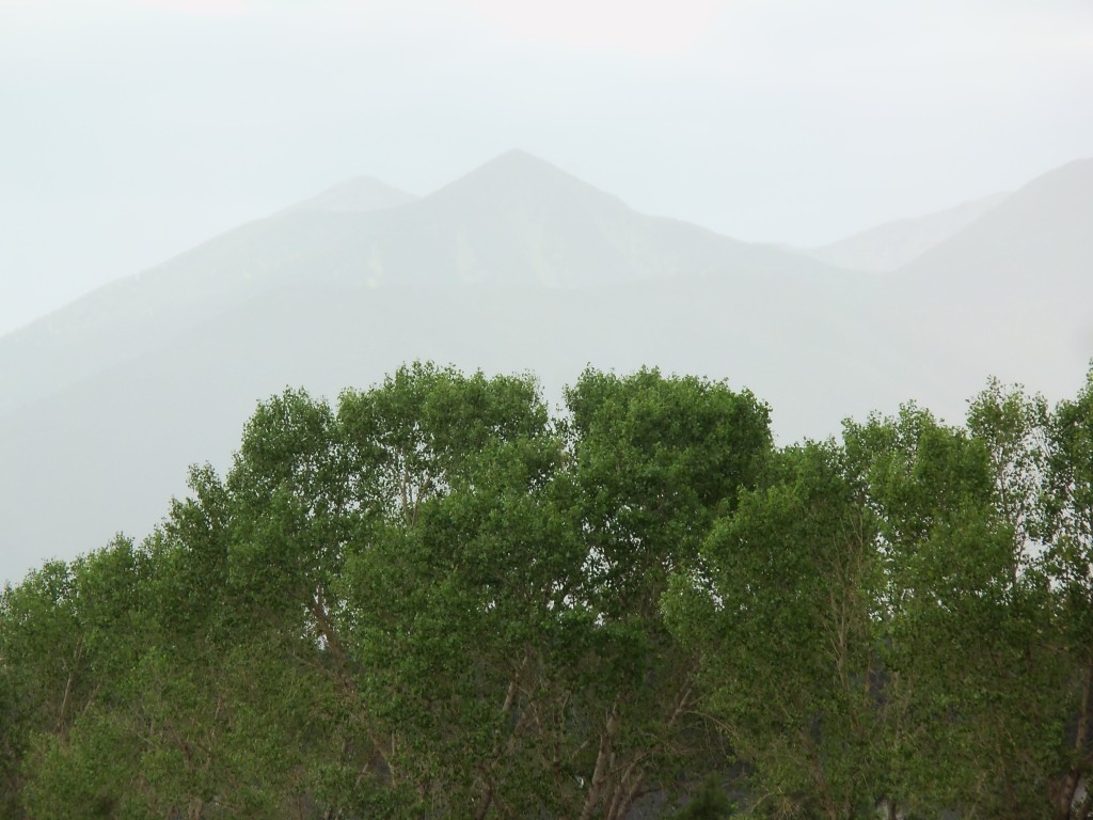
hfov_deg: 9.0
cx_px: 546
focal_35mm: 220
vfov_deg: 6.8
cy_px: 410
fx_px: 6946
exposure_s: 1/60
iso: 100
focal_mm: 39.4
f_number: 5.7
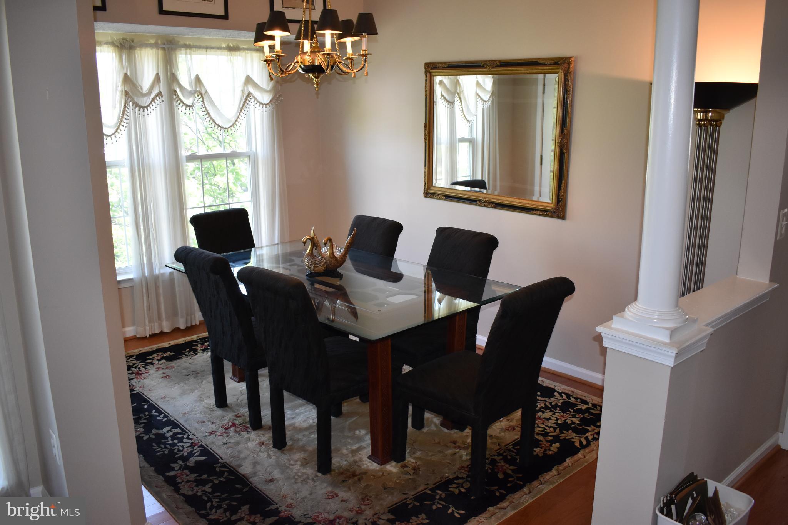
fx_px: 657
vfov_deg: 43.6
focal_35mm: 30
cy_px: 262
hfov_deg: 61.9
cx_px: 394
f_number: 3.5
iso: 800
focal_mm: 20
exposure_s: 1/160
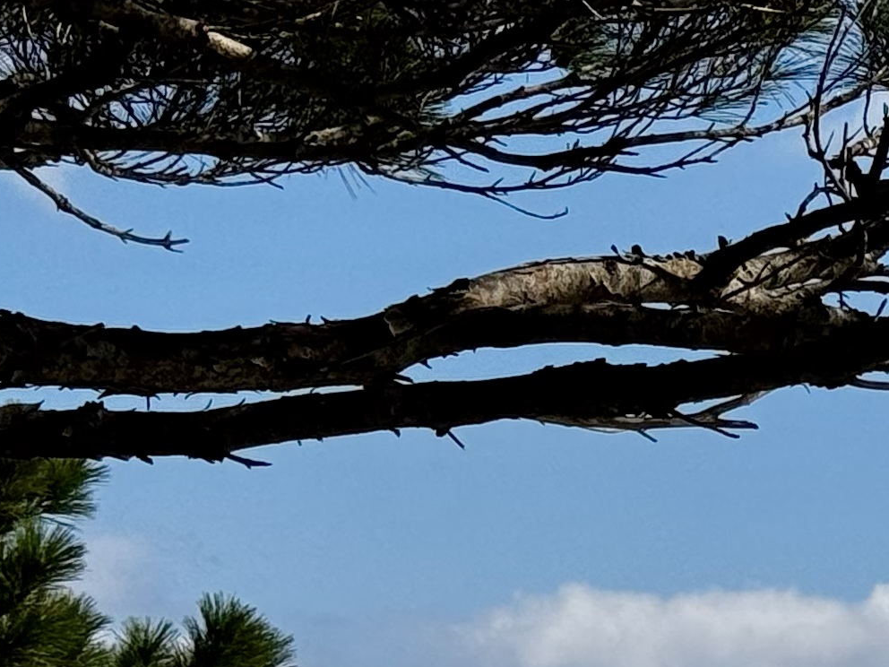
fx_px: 5008
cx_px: 1363
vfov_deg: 7.5
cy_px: 1052
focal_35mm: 195
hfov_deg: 9.8
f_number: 1.78
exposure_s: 1/7092
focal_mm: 6.76
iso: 64
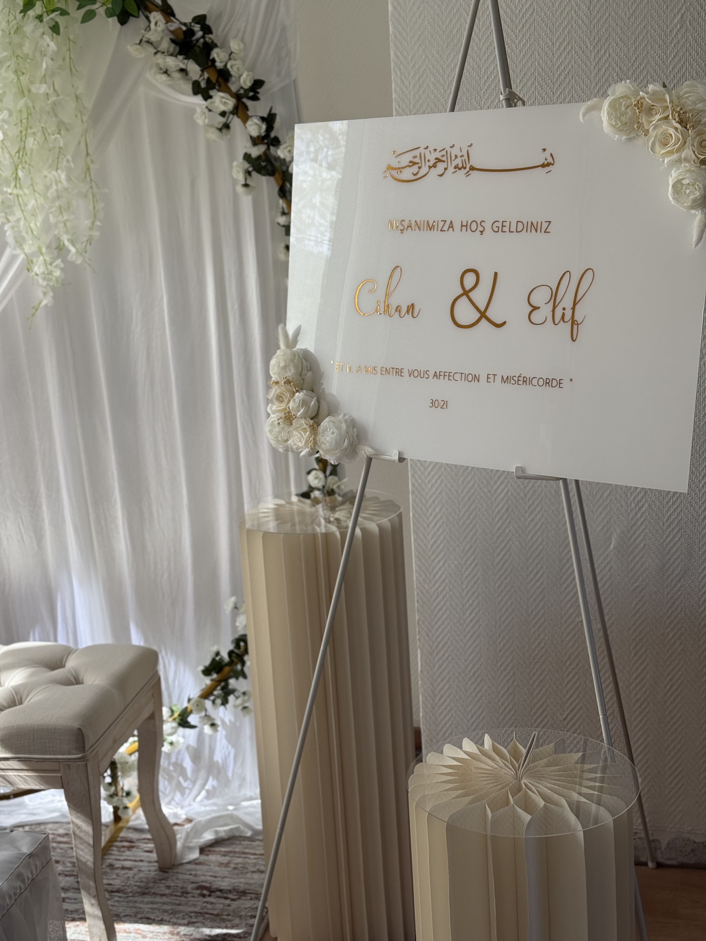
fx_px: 1305
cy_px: 470
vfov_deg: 39.7
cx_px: 353
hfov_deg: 30.3
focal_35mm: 48
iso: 100
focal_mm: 6.76
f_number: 1.78
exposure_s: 1/646
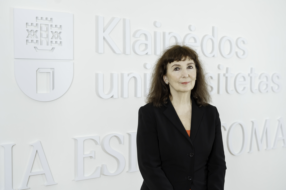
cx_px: 143
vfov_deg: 27.0
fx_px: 397
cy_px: 95
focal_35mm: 50
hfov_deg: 39.6
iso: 400
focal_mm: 50
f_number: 3.5
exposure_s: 1/160
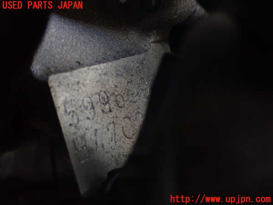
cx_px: 136
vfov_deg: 29.1
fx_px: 394
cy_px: 102
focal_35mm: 50
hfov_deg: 38.2
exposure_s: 1/50
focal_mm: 9.01
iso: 1000
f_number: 3.2
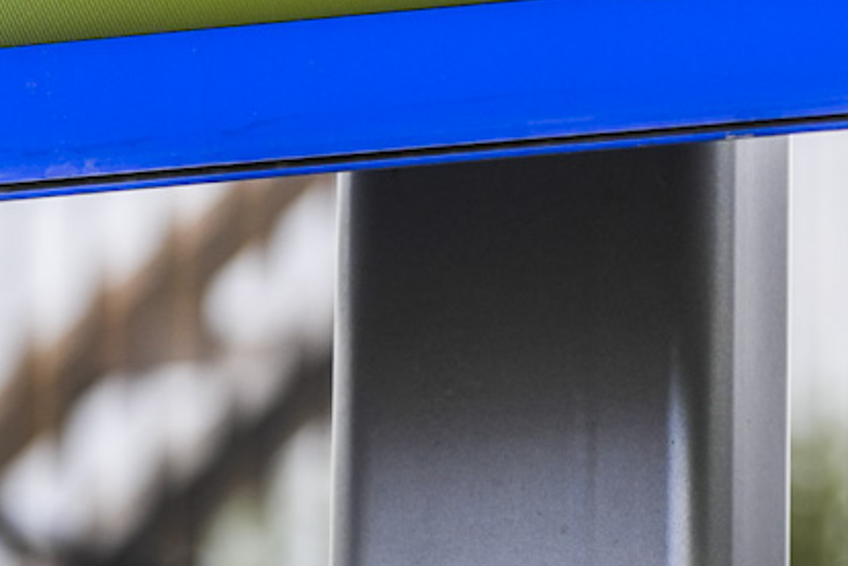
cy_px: -587
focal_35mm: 487
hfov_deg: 4.2
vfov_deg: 2.8
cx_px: 37
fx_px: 11471
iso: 250
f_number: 2.8
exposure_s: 1/1000
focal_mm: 105
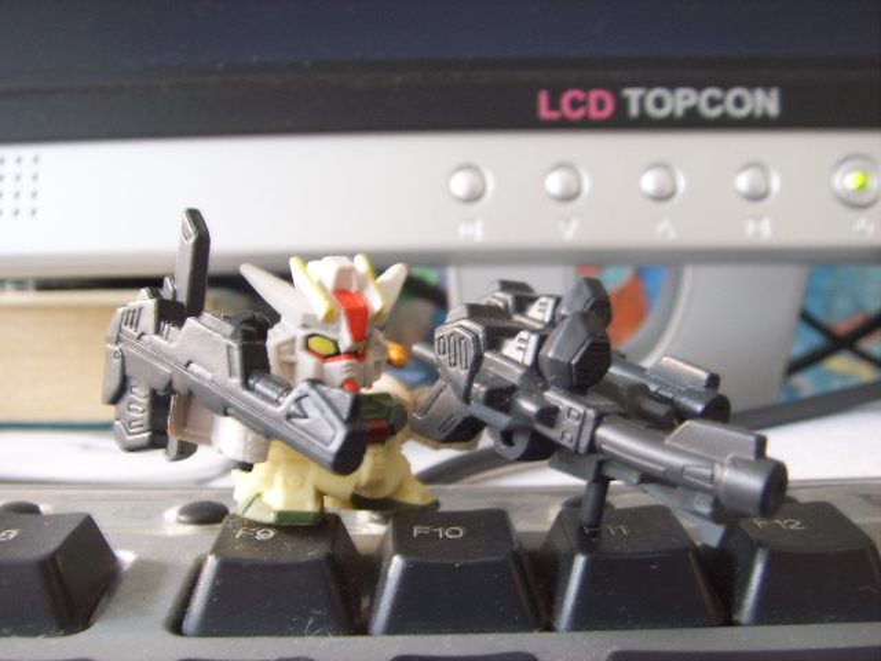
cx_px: 440
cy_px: 330
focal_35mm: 39
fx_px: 993
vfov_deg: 36.8
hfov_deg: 47.9
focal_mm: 6.6
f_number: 3.5
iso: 63
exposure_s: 1/2
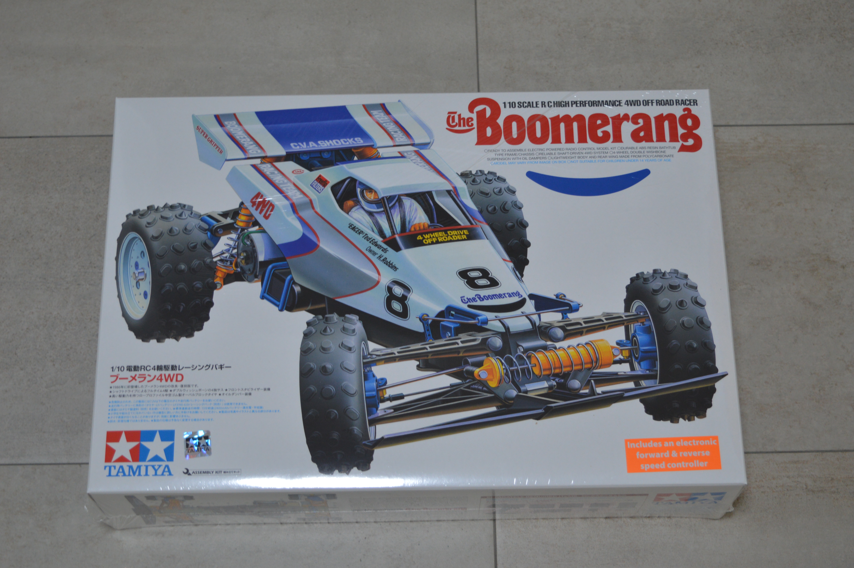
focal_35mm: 60
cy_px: 284
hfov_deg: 33.4
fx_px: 1422
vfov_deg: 22.6
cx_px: 427
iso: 400
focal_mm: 40
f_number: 5
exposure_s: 1/15
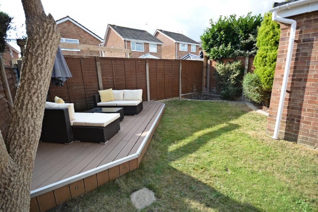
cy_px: 106
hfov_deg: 100.4
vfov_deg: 77.3
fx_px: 132
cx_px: 159
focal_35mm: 15
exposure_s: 1/200
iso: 200
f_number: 7.1
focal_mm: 10
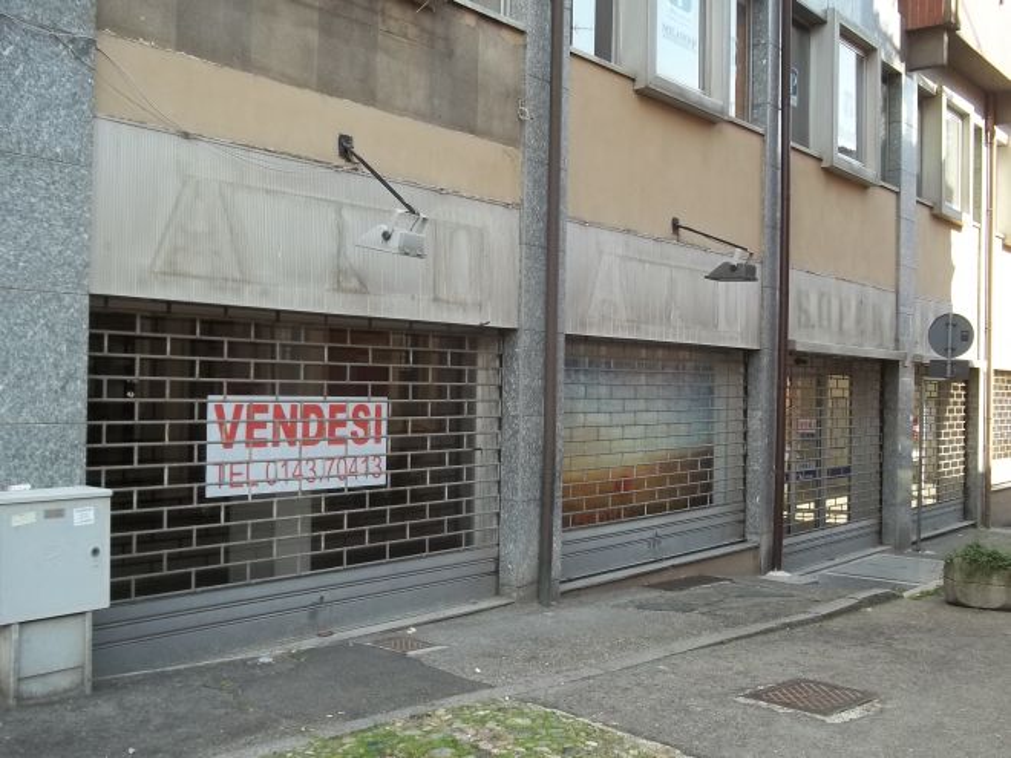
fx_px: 1051
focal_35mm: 36
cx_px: 506
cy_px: 379
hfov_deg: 51.4
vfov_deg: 39.7
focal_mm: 6.5
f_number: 3.1
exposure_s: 1/160
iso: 64
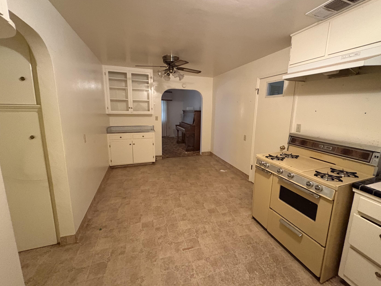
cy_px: 137
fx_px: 165
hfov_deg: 98.1
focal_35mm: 15
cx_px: 198
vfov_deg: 81.7
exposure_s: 1/40
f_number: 2.2
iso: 1000
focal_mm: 2.22
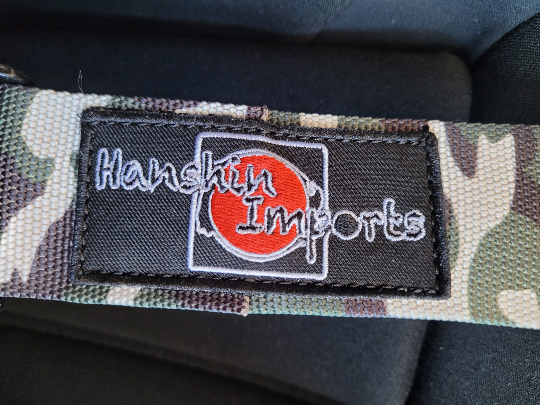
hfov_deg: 67.3
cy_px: 202
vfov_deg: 53.1
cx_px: 270
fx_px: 406
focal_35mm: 26
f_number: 1.8
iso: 250
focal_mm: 5.4
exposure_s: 1/50
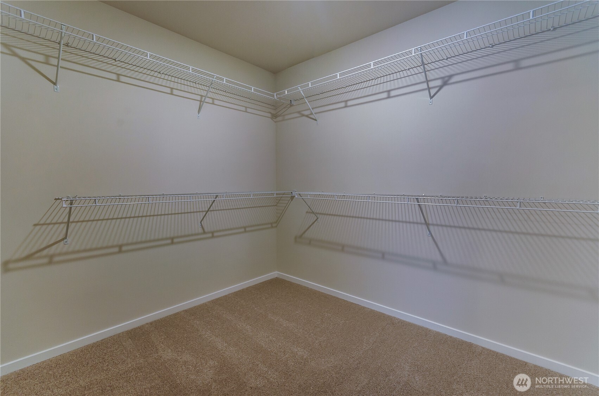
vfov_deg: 77.1
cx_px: 300
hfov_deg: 100.5
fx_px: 249
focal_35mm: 15
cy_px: 198
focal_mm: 10
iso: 125
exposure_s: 1/20
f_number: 8
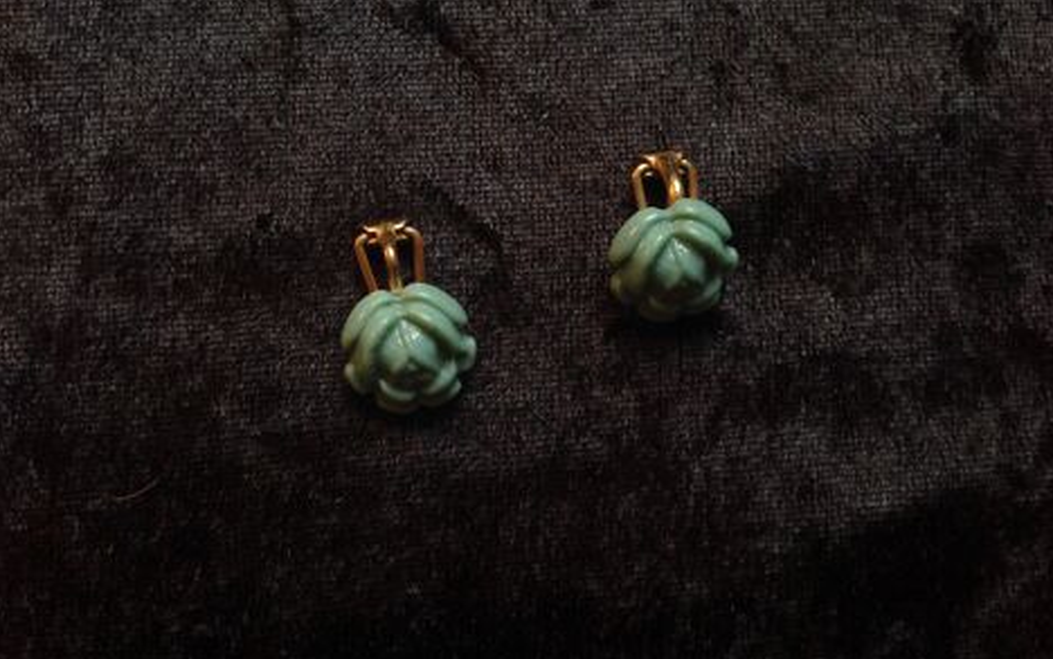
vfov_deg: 33.6
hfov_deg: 51.5
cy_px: 318
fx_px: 1091
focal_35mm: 38
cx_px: 531
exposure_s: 1/120
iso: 100
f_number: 2.4
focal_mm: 4.28
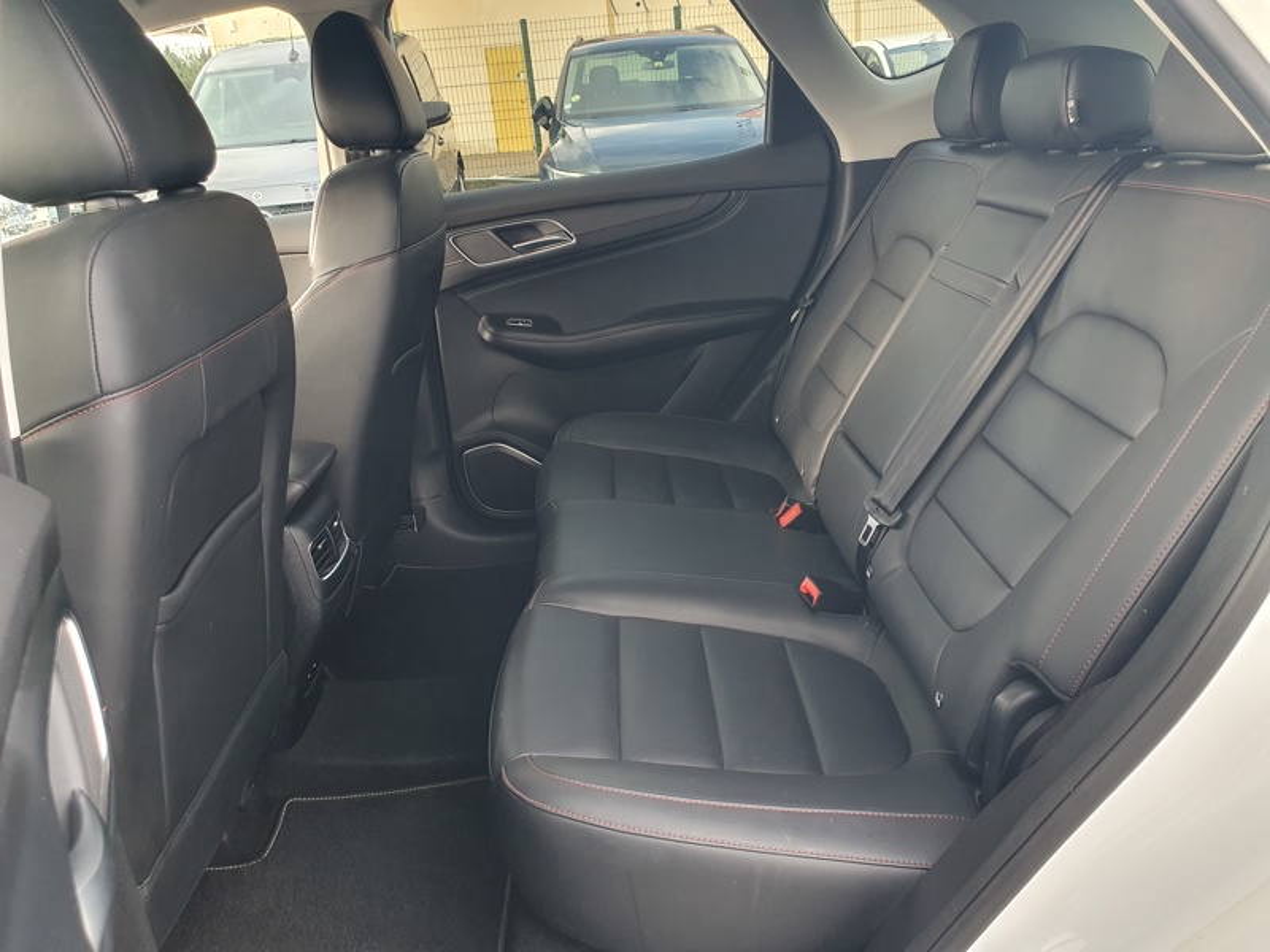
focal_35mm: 26
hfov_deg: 67.3
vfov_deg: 53.1
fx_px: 954
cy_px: 476
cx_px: 635
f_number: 2.4
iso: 160
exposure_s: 1/100
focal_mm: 4.32
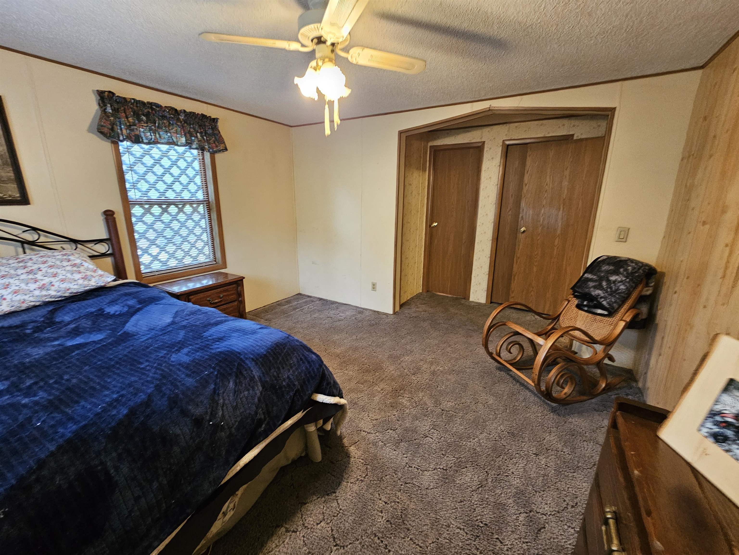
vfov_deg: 89.9
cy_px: 278
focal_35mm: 13
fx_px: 278
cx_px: 370
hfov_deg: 106.2
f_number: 2.2
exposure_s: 1/30
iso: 400
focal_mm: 2.2
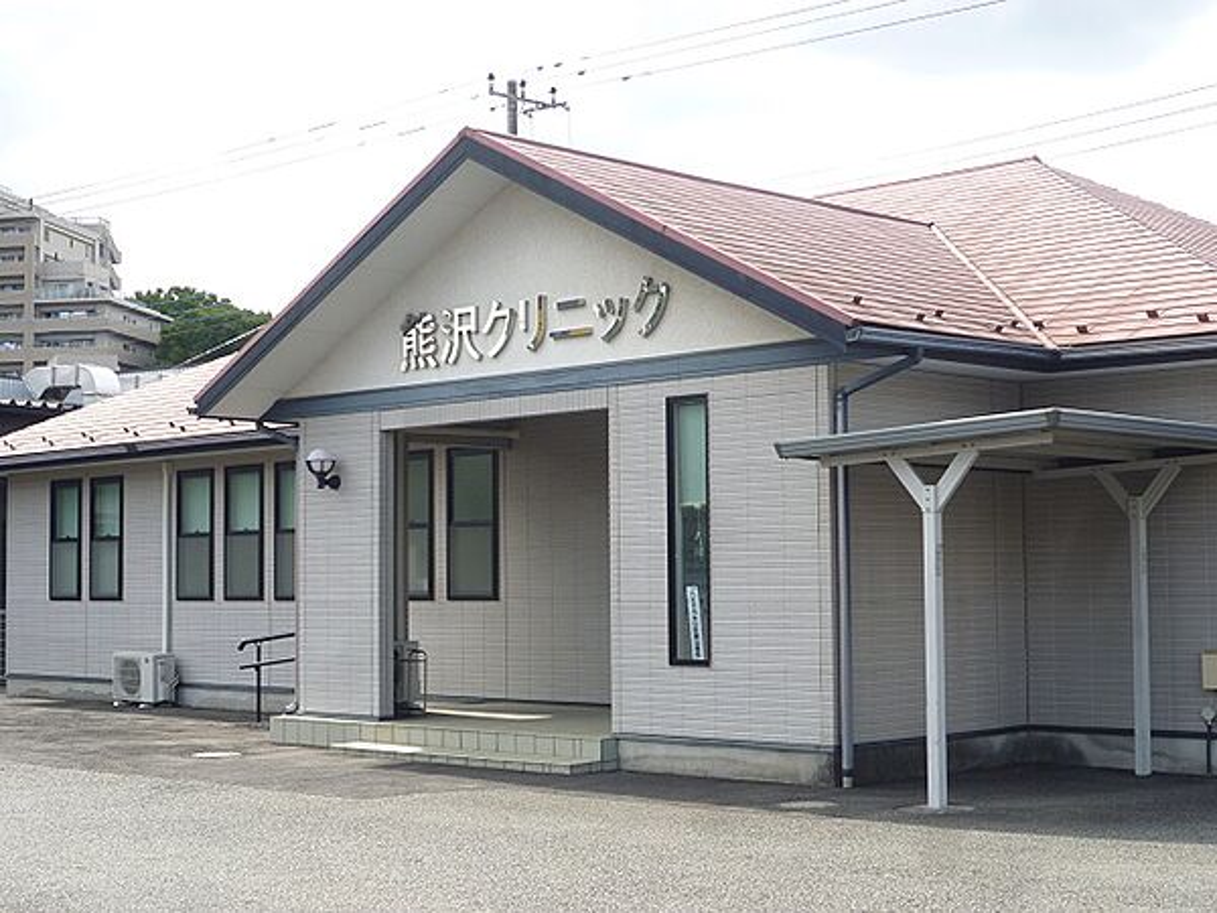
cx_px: 608
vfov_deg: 25.7
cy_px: 456
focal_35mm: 57
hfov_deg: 33.8
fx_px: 2004
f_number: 4.4
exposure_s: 1/250
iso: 100
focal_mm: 10.1
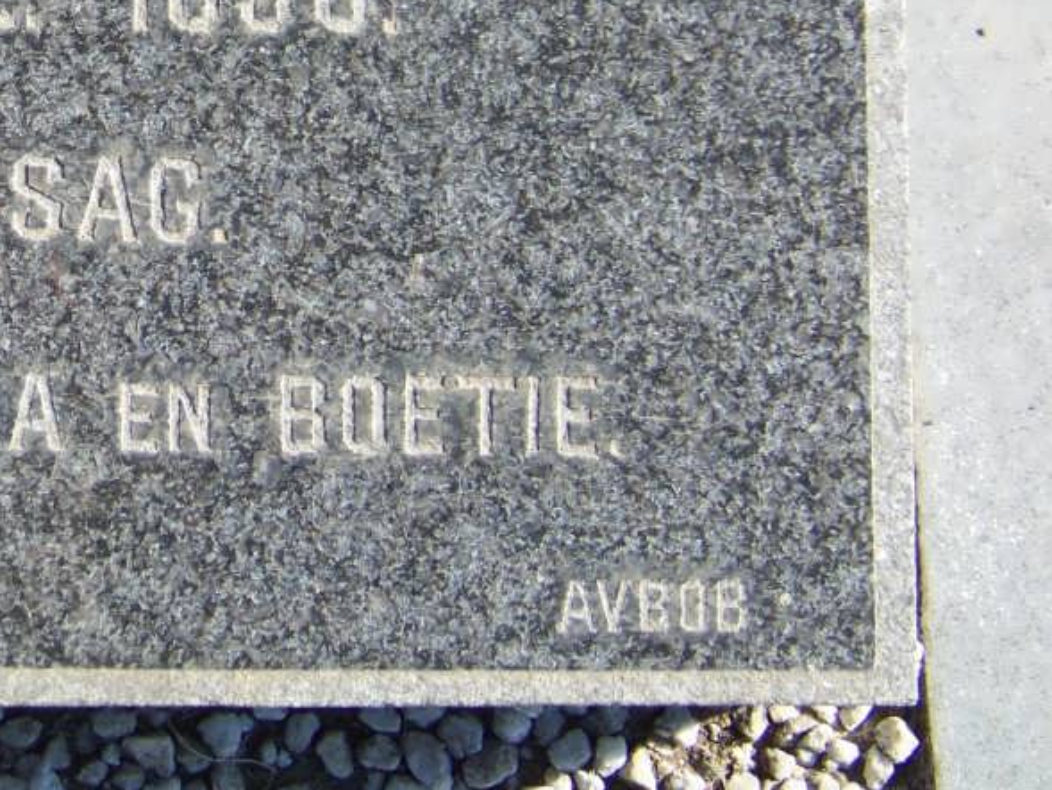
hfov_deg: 17.2
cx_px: 11
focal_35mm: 112
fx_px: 3404
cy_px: 82
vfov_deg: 13.1
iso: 64
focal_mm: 9.36
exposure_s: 1/500
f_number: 3.2
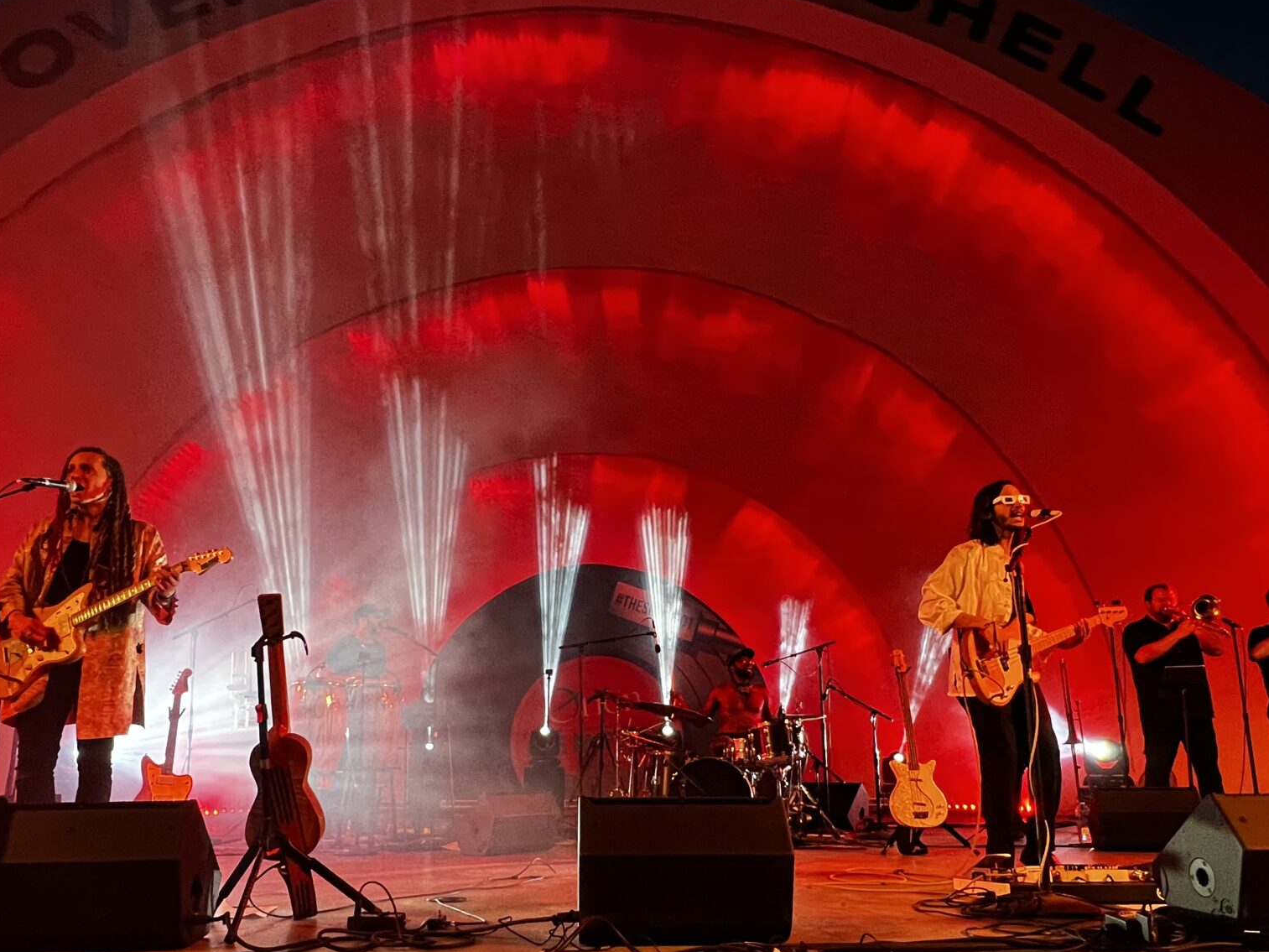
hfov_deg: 76.4
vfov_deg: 59.8
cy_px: 626
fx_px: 807
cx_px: 621
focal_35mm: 22
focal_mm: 1.57
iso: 400
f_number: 1.8
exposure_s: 1/60
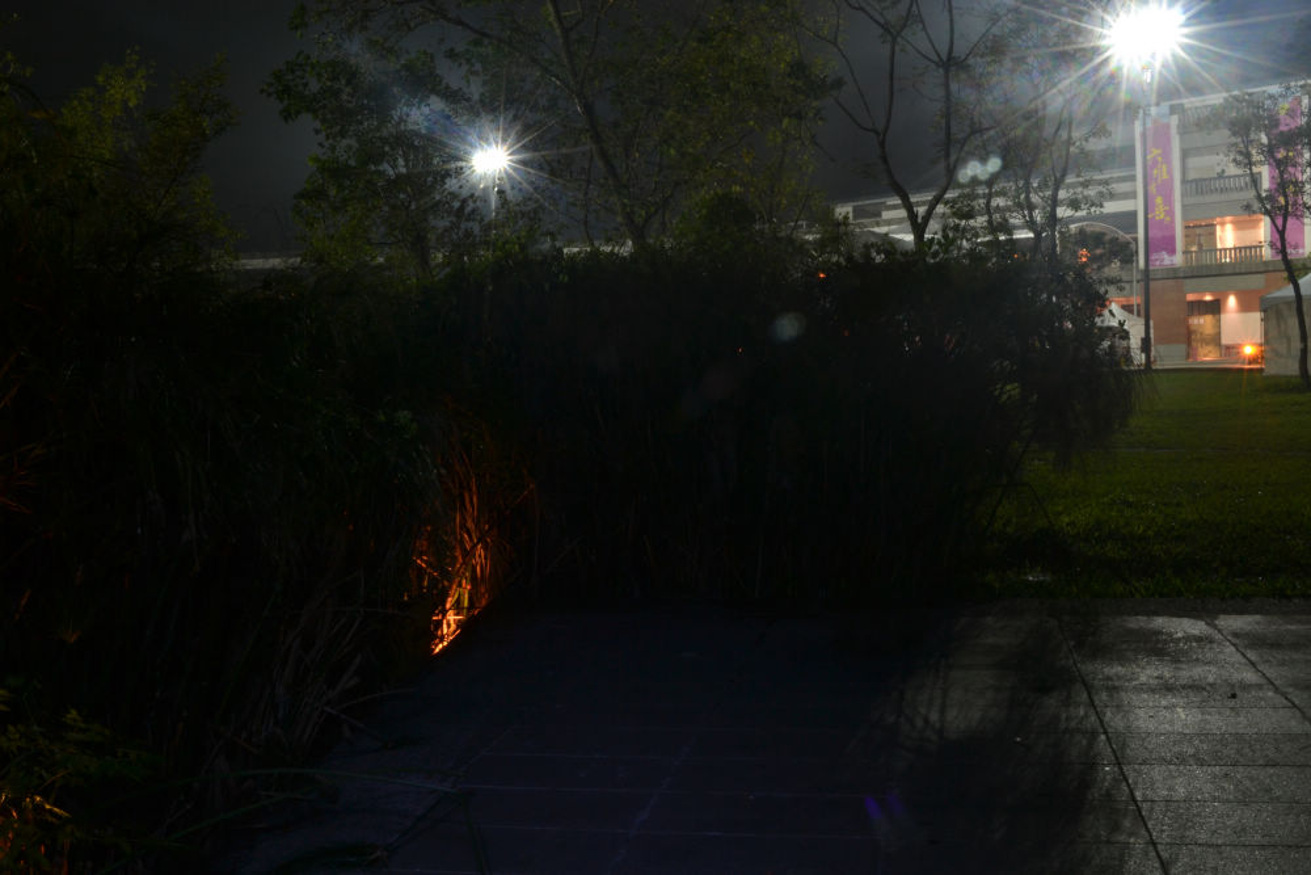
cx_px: 656
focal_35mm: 36
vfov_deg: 36.9
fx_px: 1311
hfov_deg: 53.1
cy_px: 438
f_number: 22
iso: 100
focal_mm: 24
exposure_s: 14.5
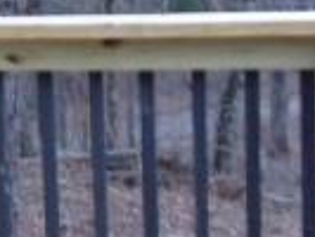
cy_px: 19
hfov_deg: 15.3
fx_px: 1093
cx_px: -142
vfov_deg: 12.3
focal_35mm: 120
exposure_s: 1/30
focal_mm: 4.5
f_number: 3
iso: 80
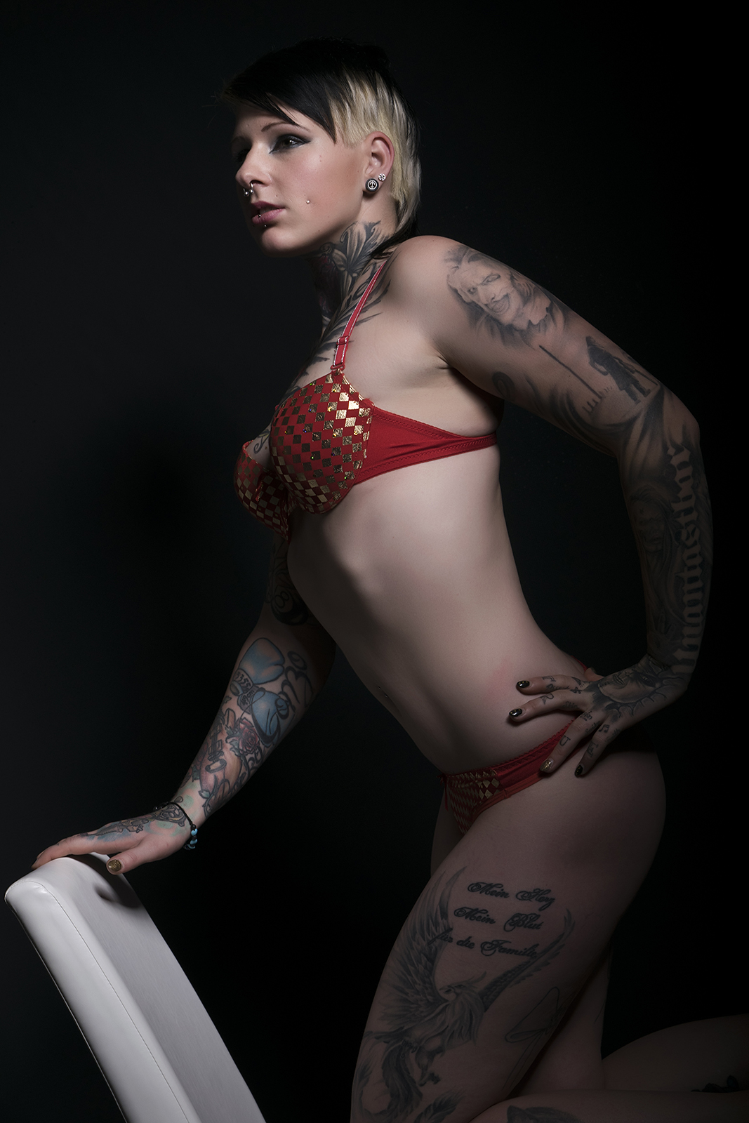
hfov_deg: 16.6
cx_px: 374
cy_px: 562
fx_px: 2574
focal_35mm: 82
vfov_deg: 24.6
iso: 100
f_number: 9
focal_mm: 55
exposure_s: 1/200
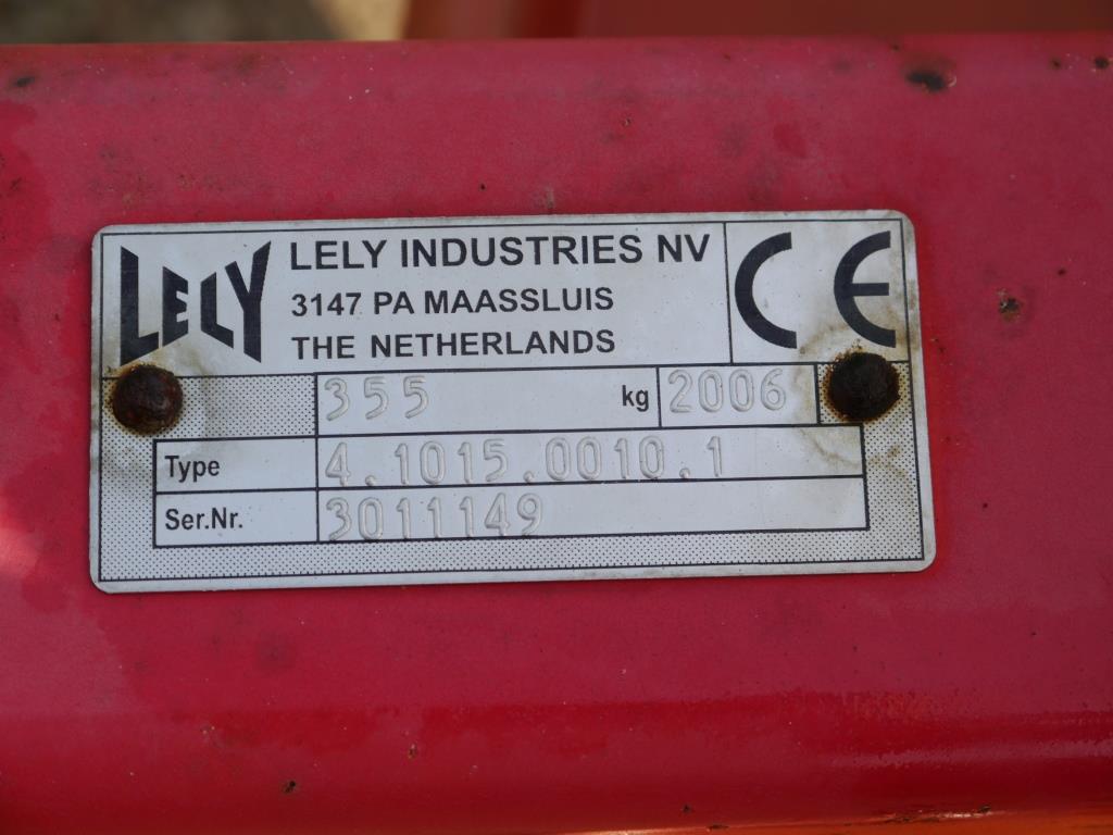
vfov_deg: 17.6
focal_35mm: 84
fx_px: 2701
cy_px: 418
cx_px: 556
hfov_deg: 23.3
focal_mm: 42
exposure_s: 1/200
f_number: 7.1
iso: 160
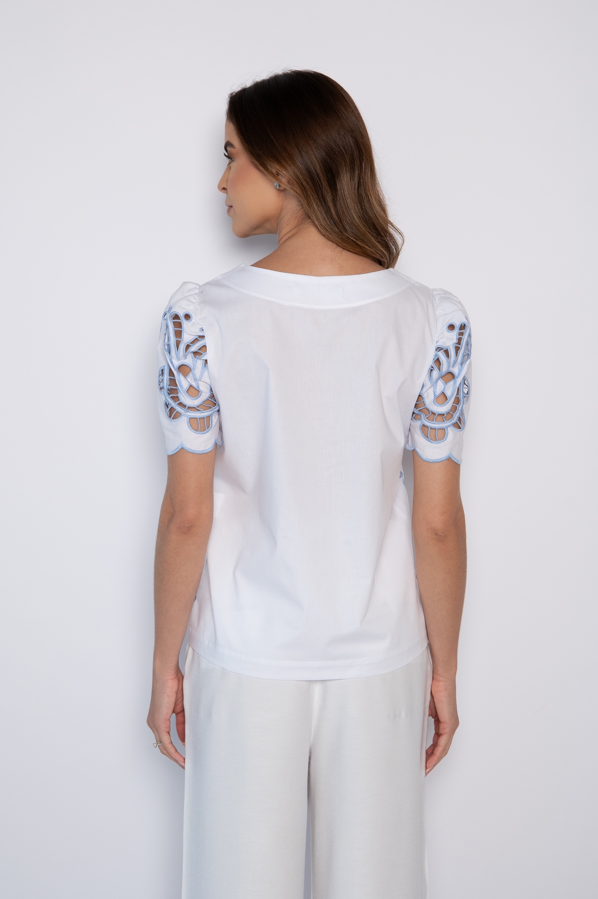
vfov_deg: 35.7
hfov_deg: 24.2
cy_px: 450
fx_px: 1397
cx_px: 299
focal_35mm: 56
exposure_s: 1/160
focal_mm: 56
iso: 250
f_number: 4.5
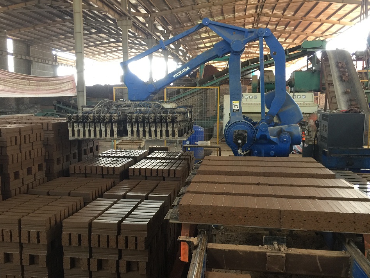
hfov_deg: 59.9
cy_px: 141
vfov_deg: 46.8
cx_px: 184
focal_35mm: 30
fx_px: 321
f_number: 2.2
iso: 64
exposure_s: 1/33
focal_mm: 4.15
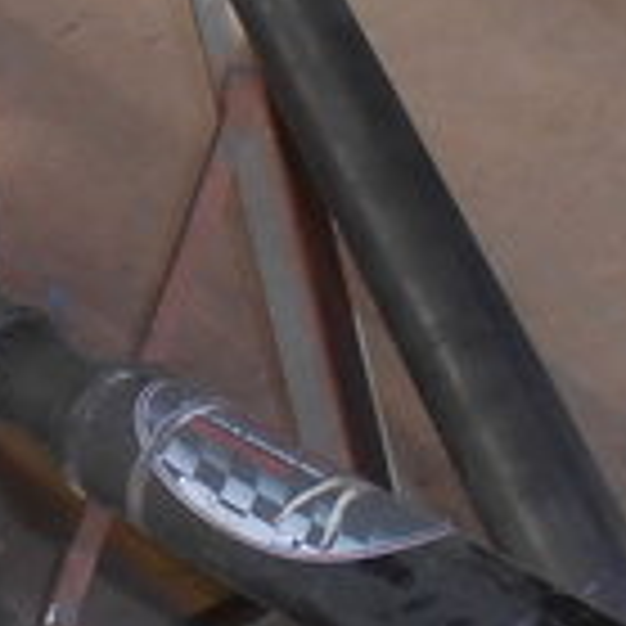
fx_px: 2701
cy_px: 540
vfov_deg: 13.1
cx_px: -455
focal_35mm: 132
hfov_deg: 12.3
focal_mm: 4.6
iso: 160
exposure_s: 1/30
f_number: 3.5
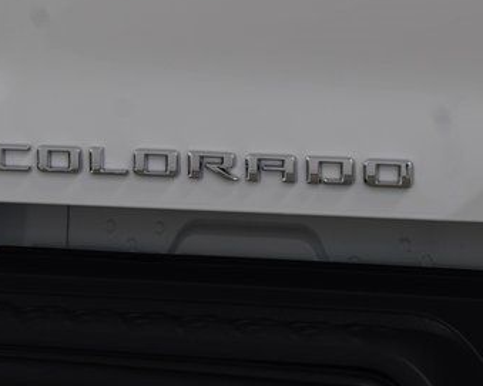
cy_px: 146
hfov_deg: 10.4
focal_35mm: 186
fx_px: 2658
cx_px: 152
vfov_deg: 8.3
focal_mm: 70
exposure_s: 1/30
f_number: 7.1
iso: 720
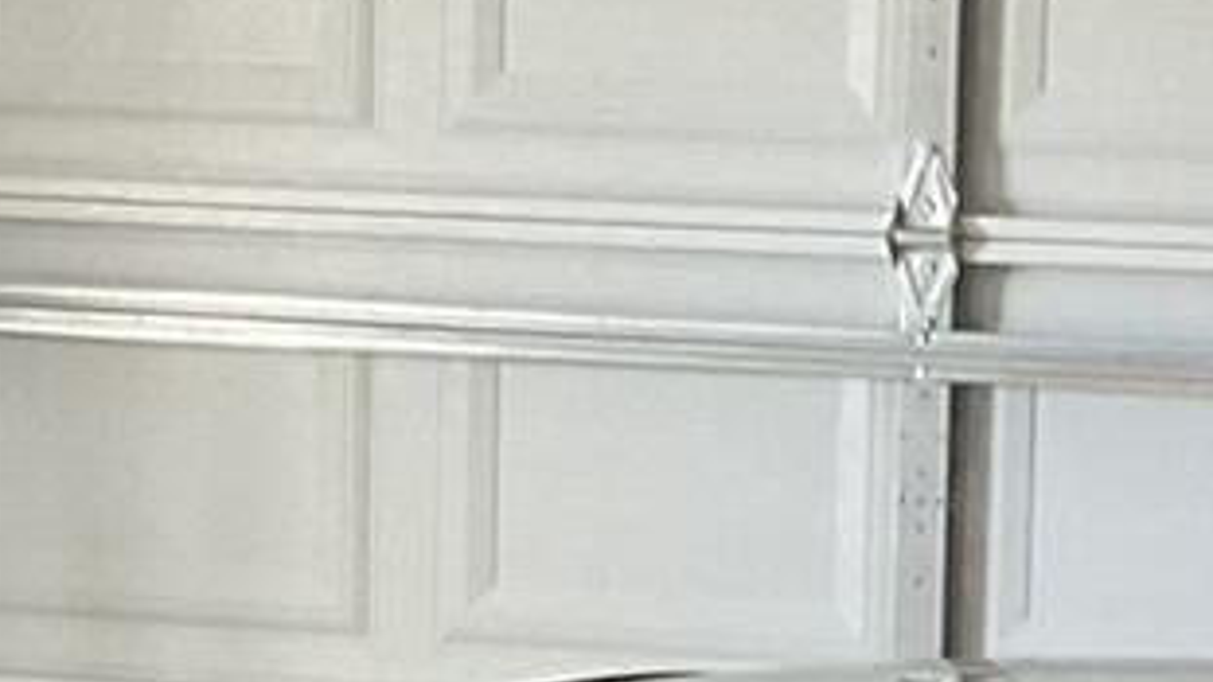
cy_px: 1095
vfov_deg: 5.8
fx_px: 6691
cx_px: 749
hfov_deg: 10.4
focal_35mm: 208
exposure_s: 1/64
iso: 64
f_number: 1.8
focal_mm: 3
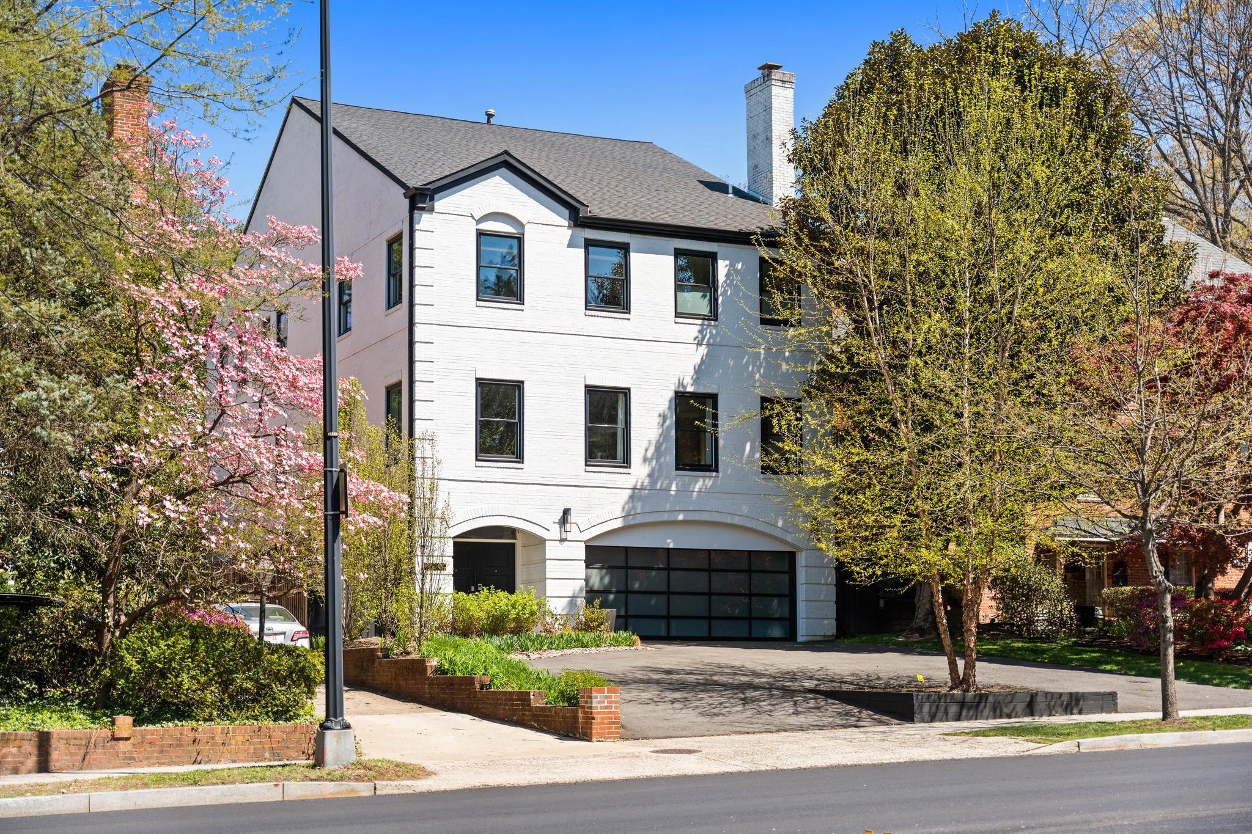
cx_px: 626
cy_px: 417
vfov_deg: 25.8
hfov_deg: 38.0
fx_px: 1819
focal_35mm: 52
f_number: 2.8
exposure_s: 1/4000
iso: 200
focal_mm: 52.3
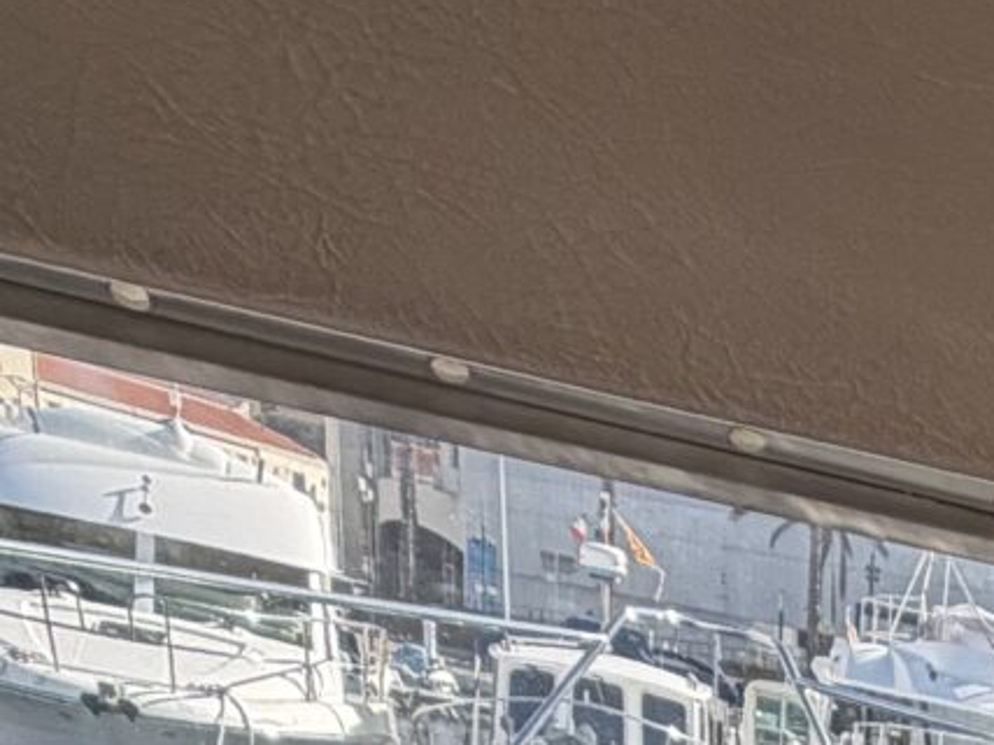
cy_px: 2018
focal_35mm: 84
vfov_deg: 12.1
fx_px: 2411
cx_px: 1564
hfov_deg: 19.7
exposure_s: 1/502
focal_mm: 2.22
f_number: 2.2
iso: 40
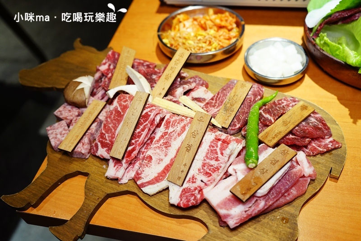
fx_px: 331
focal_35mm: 33
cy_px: 120
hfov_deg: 57.2
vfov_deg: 40.0
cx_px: 180
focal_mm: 33
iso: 1000
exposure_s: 1/60
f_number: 4
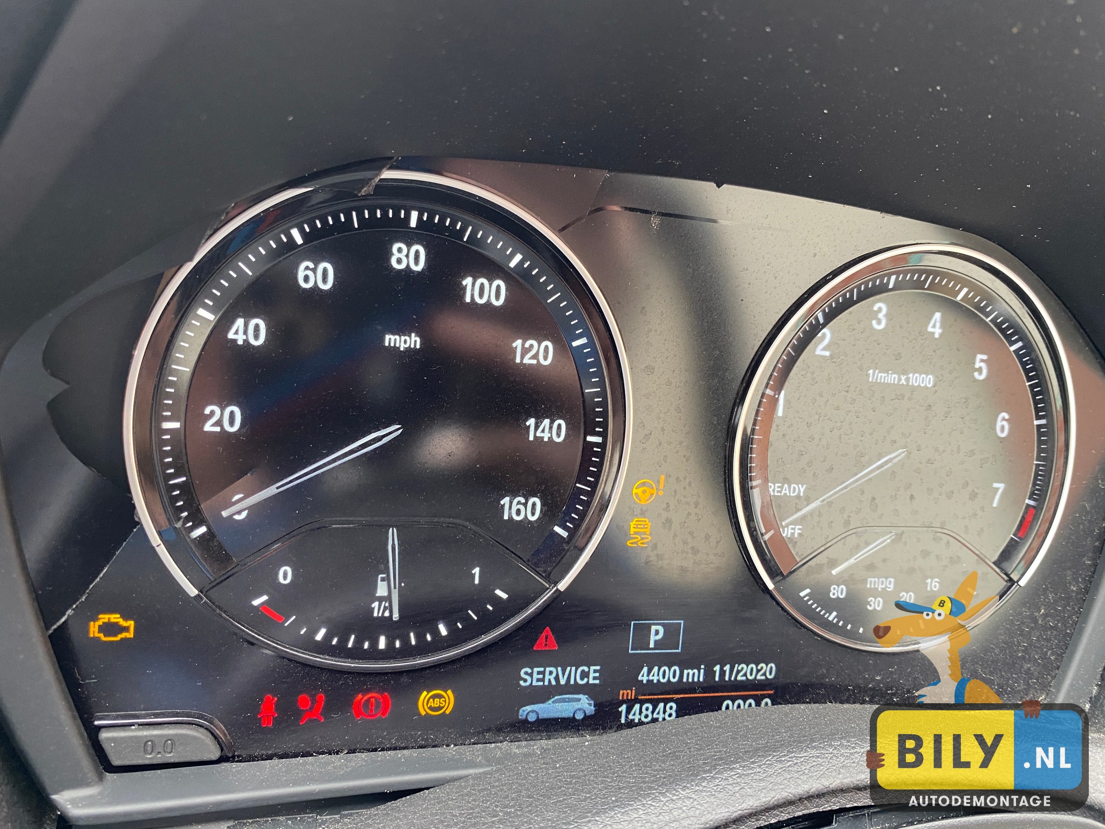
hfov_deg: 67.3
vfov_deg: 53.1
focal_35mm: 26
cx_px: 552
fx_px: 830
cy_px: 414
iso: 250
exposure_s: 1/59
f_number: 1.8
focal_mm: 4.25
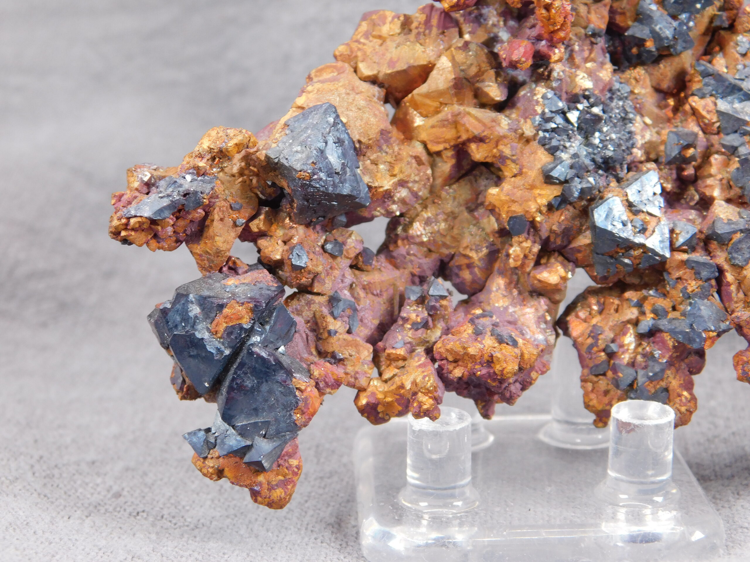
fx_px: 1430
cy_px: 281
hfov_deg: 29.4
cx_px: 375
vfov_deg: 22.3
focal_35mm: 66
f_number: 4.2
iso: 125
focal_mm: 11.7
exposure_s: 1/50
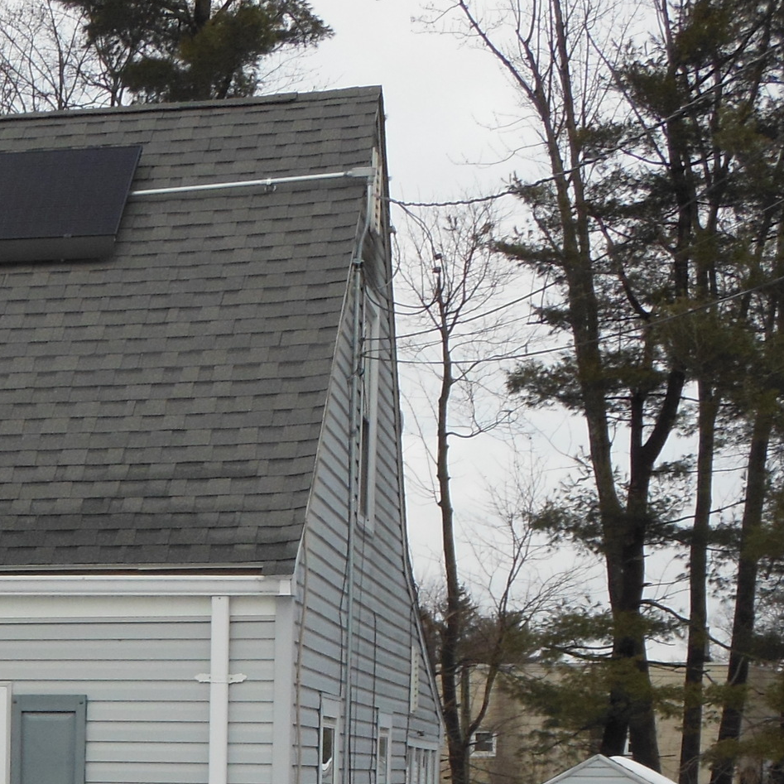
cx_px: -273
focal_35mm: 109
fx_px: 2793
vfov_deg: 15.4
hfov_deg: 15.1
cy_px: 943
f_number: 3.6
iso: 125
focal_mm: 6.8
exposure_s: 1/640
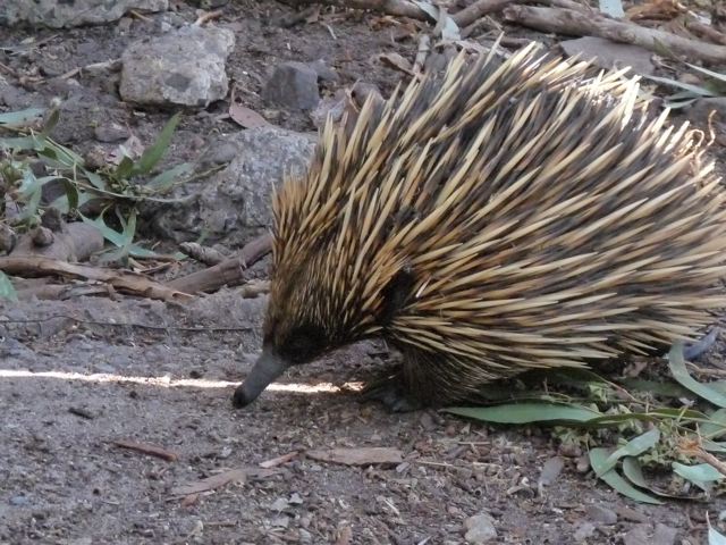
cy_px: 272
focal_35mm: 304
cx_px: 363
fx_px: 6376
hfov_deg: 6.5
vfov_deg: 4.9
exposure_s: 1/320
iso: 800
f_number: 3.7
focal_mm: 30.5
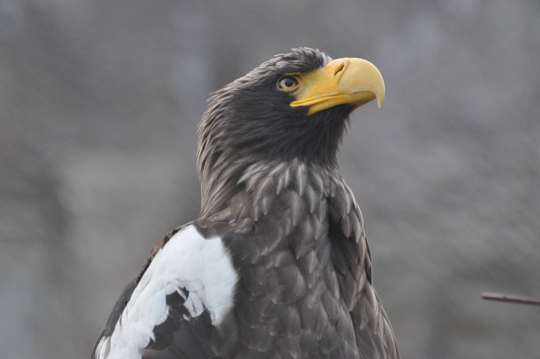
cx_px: 270
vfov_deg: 3.3
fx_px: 6293
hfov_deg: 4.9
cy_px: 180
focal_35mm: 420
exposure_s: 1/250
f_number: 5.6
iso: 720
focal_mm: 280
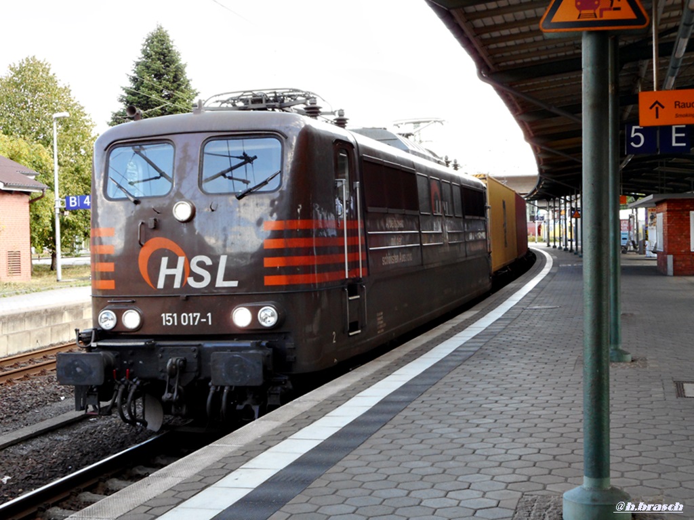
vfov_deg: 28.6
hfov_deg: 37.5
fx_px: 1022
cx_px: 347
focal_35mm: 51
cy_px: 260
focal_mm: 9.1
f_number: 4.9
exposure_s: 1/60
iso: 160
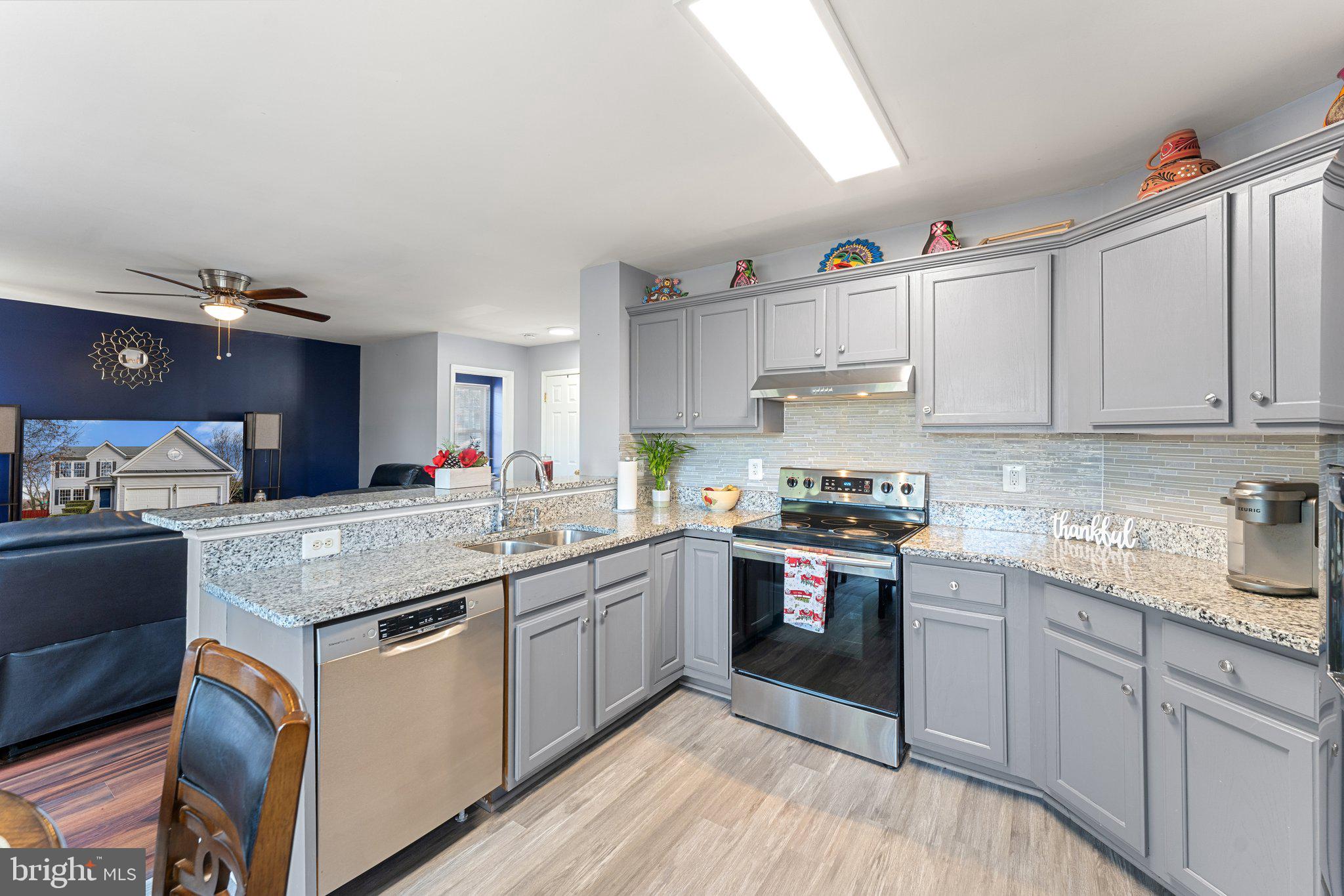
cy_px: 448
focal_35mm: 14
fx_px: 523
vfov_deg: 81.2
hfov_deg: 104.3
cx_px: 672
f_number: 8
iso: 500
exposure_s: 1/3
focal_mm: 14
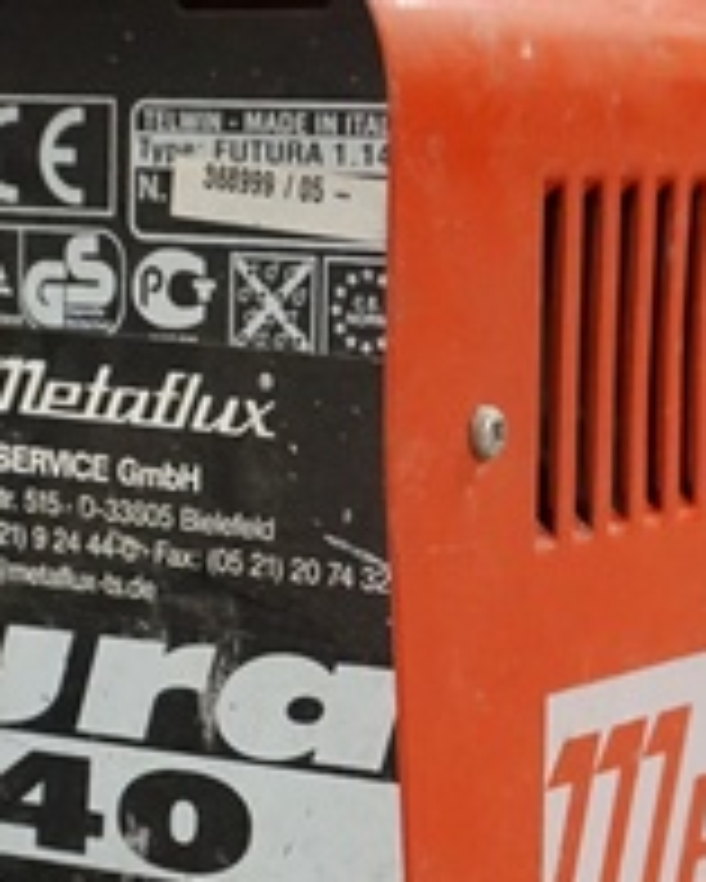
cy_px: 684
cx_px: 371
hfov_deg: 12.4
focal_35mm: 124
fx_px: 3236
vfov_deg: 15.4
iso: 2500
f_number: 4.5
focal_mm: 24
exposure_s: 1/160
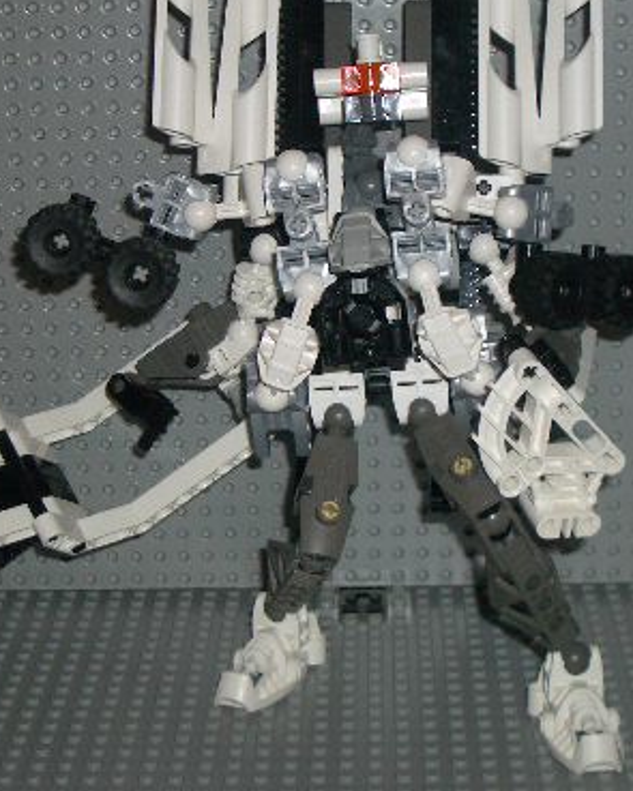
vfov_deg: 23.0
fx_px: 1944
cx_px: 311
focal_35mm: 83
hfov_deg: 18.5
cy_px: 330
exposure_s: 1/60
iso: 100
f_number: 3.1
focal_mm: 8.2
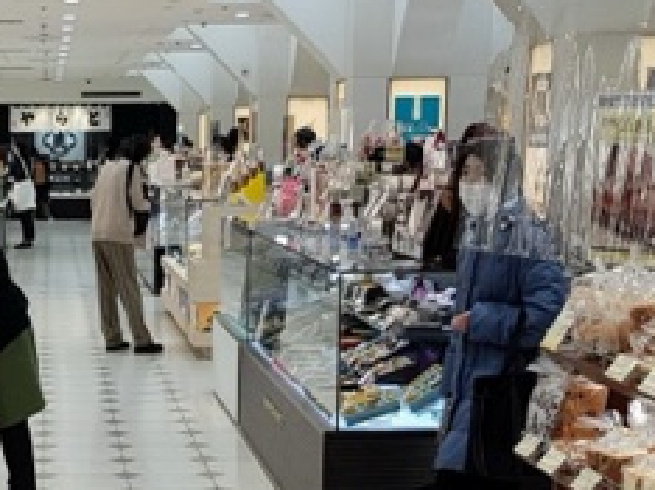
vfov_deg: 16.2
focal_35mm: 89
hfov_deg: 21.6
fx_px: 1682
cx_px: 92
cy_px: 510
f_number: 1.7
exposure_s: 1/155
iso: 40
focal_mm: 4.2
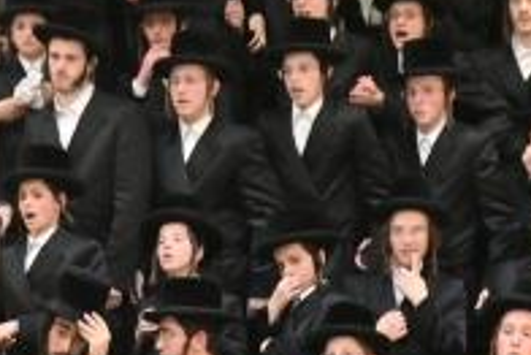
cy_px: 713
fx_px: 2775
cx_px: -57
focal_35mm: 188
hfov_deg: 10.8
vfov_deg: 7.1
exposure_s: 1/160
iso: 250
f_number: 4
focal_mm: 24
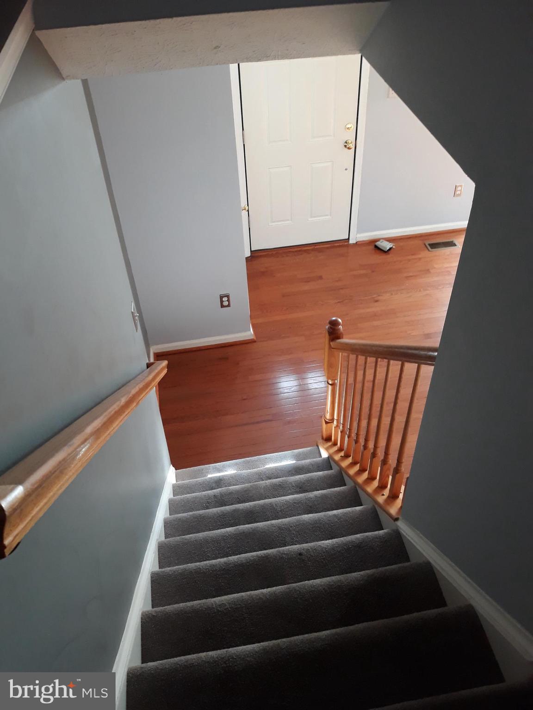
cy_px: 355
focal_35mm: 28
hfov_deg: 49.7
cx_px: 266
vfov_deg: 63.4
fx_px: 575
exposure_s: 1/25
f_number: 1.7
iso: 200
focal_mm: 3.7
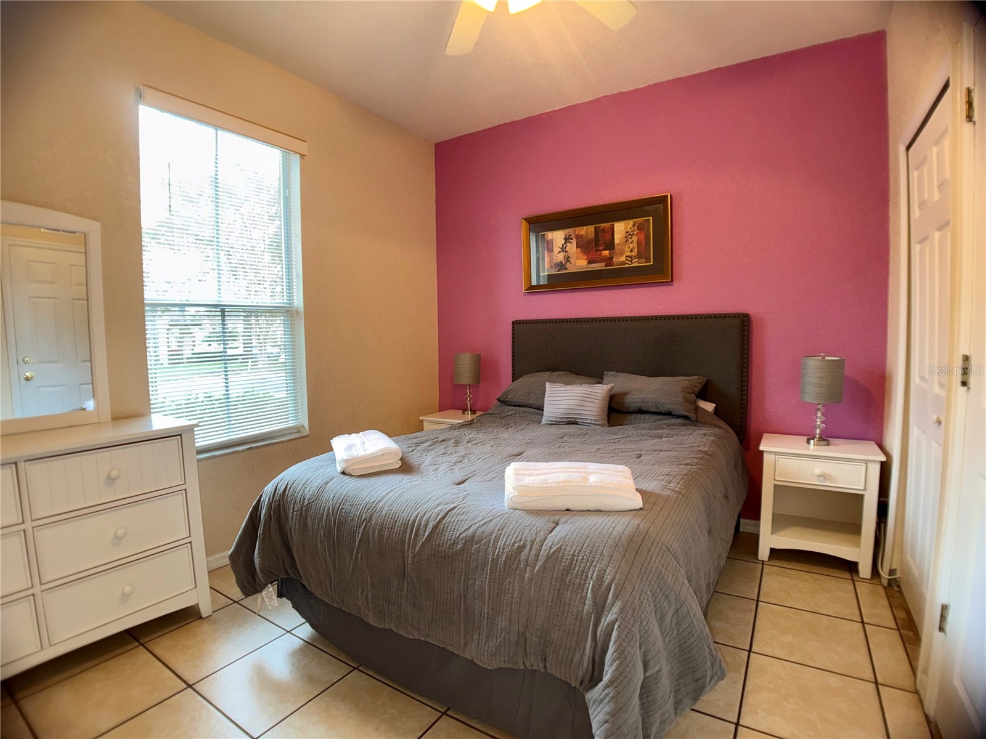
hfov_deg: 71.6
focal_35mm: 24
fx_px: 684
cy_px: 370
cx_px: 493
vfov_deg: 56.8
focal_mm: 6.76
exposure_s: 1/21
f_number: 1.78
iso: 100
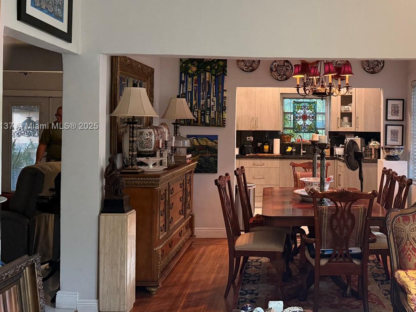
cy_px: 127
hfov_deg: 47.7
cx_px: 296
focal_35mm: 38
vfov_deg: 37.6
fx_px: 457
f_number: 1.78
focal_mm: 6.76
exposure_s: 1/60
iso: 400
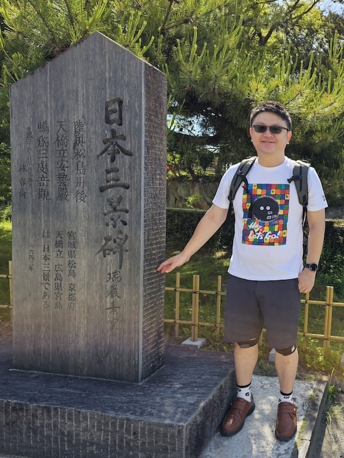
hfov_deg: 58.9
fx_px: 305
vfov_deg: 73.9
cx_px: 172
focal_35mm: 23
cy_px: 229
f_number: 1.7
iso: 10
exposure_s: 1/268
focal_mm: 6.3
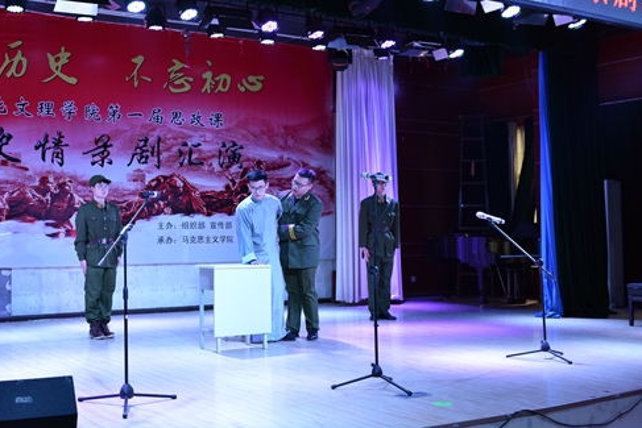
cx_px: 214
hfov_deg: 42.2
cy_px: 192
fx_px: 821
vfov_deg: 29.2
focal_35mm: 46
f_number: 4.5
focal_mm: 32
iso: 320
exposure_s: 1/80
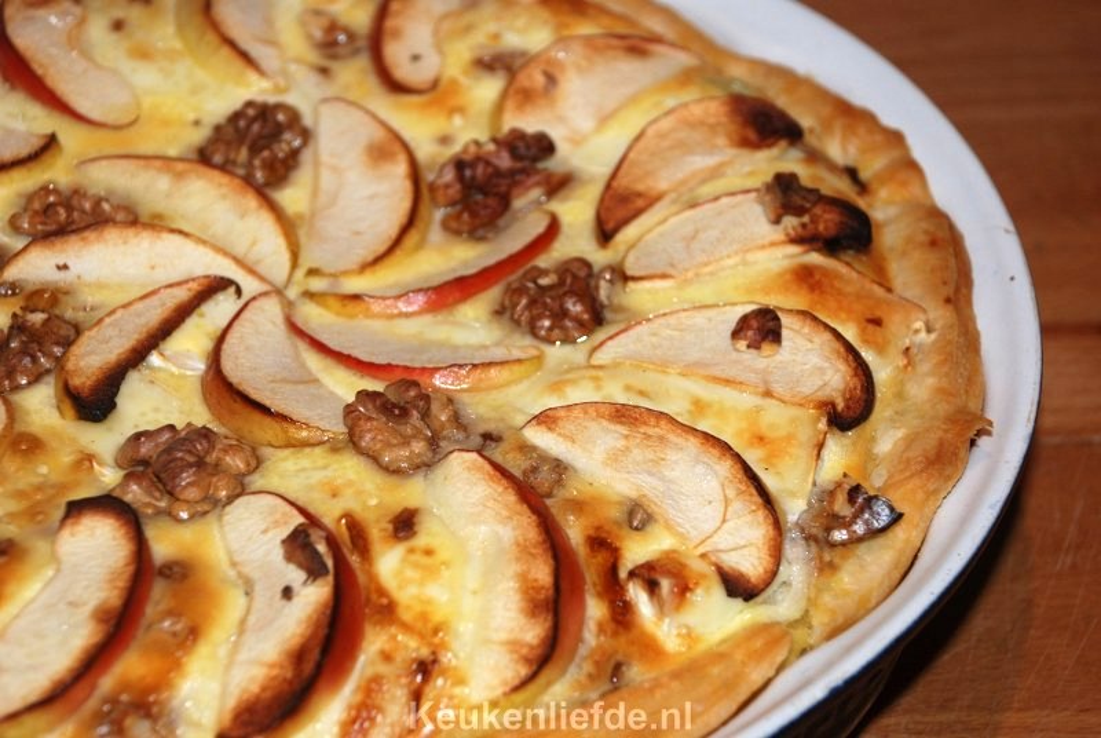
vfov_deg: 13.9
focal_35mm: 99
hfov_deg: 20.6
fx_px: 3032
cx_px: 550
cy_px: 369
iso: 160
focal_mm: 66
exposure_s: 1/60
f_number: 5.3
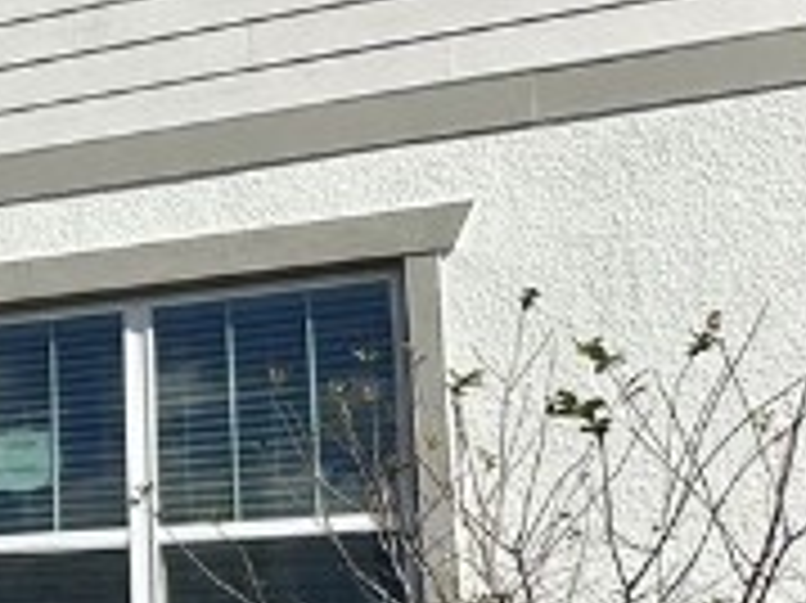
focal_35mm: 80
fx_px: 1861
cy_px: 477
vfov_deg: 18.3
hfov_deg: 21.1
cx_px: -360
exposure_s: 1/4831
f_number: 2.2
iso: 50
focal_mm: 2.22
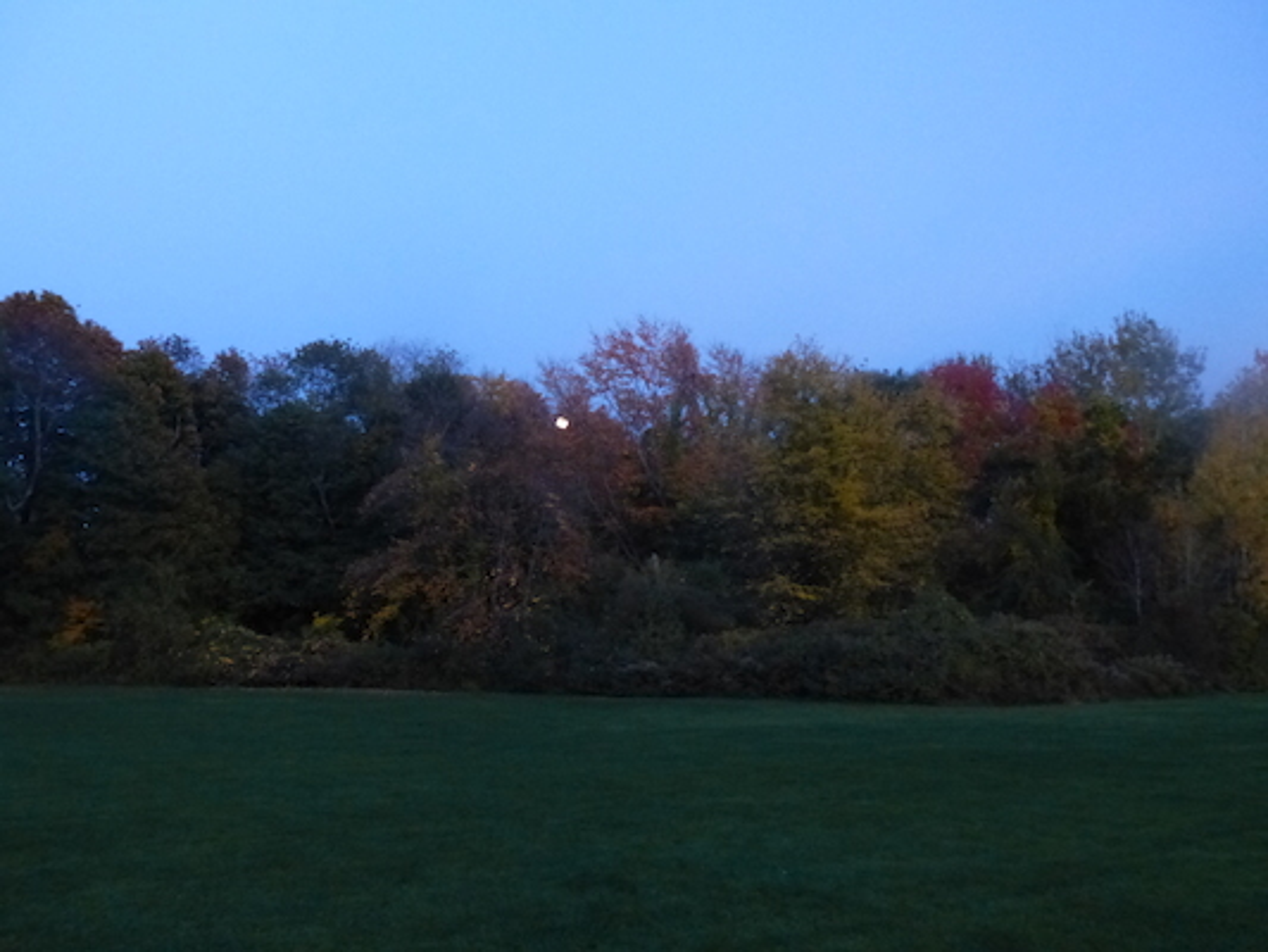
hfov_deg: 56.8
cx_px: 634
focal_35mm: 32
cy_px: 476
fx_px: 1172
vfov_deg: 44.2
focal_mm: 5.8
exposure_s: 1/10
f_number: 2.8
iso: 800
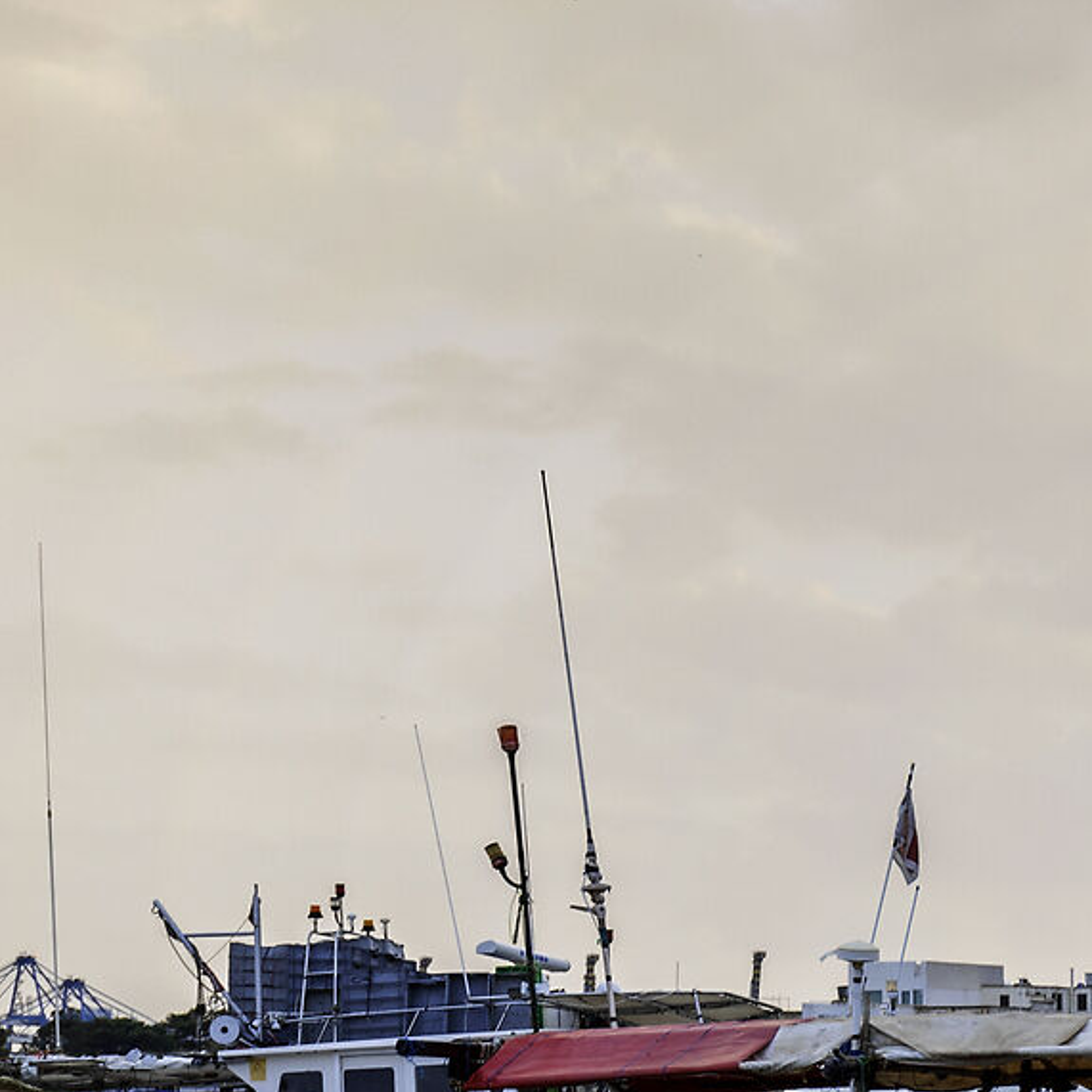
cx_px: 2140
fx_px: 4461
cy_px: 1266
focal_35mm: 125
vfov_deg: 13.6
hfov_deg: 12.4
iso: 64
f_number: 4
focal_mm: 35
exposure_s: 1/40
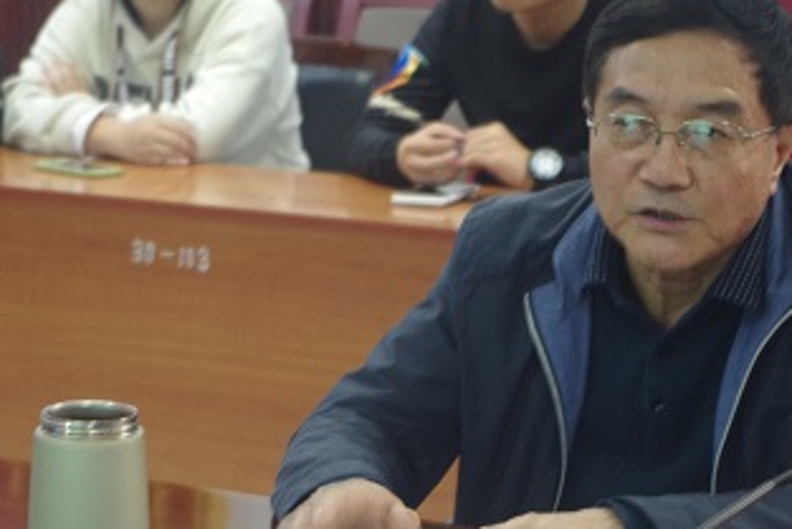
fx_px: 3191
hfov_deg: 14.1
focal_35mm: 145
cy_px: 419
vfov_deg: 9.5
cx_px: 405
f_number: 5.6
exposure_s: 1/8
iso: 800
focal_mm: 55
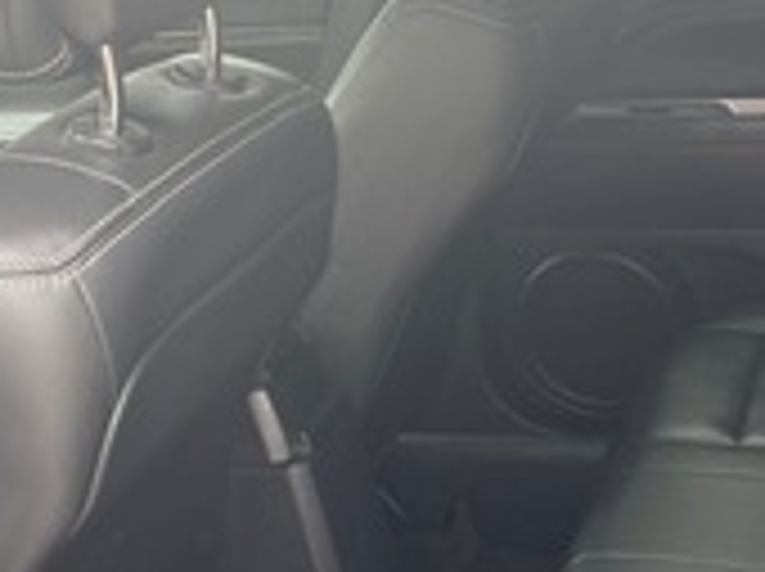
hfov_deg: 33.9
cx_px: 711
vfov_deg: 26.7
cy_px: 491
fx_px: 1170
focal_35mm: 53
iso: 125
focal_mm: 5.1
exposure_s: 1/121
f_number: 1.6
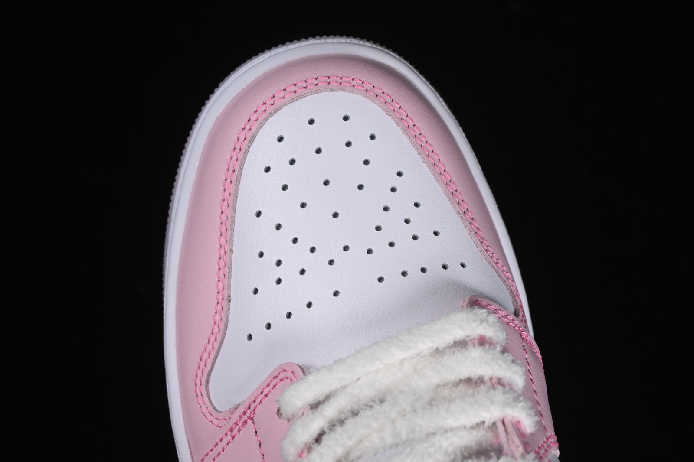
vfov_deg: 18.2
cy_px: 231
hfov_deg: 27.0
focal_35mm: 75
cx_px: 347
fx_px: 1445
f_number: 8
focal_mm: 50
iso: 160
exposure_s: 1/60
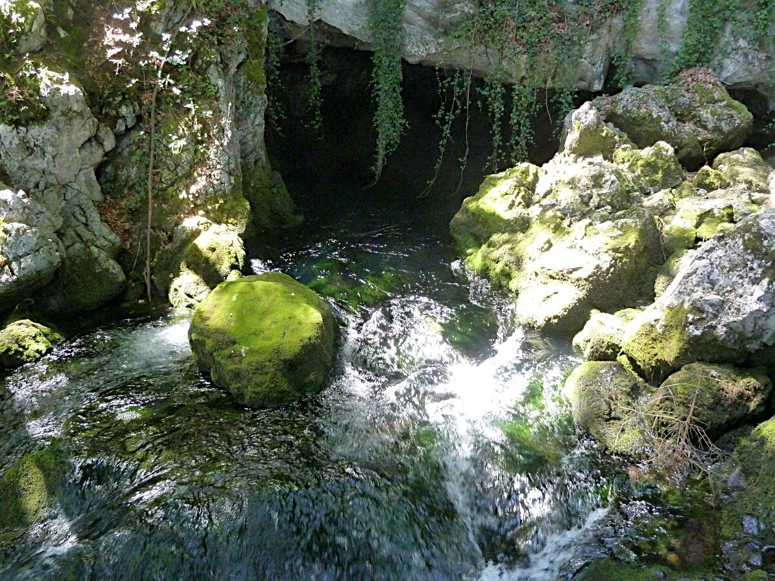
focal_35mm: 30
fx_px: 672
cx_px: 388
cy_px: 290
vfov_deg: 46.8
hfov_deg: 60.0
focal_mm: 5
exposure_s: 1/60
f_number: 3.4
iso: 640
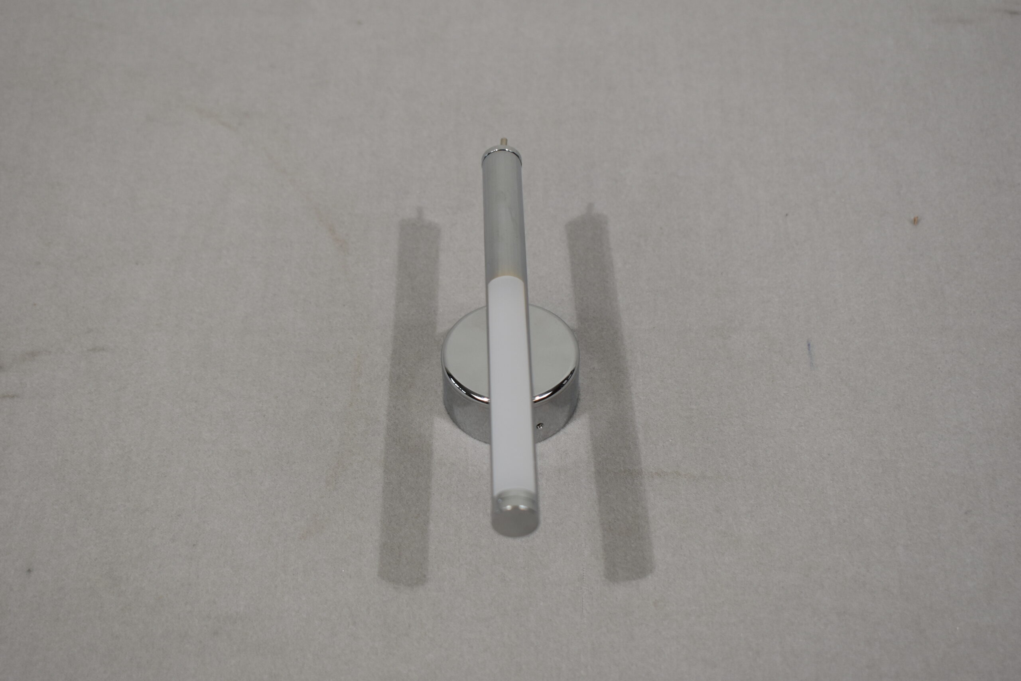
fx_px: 1702
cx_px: 510
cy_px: 340
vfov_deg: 22.6
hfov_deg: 33.4
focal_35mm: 60
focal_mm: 40
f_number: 5.6
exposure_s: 1/125
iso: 400
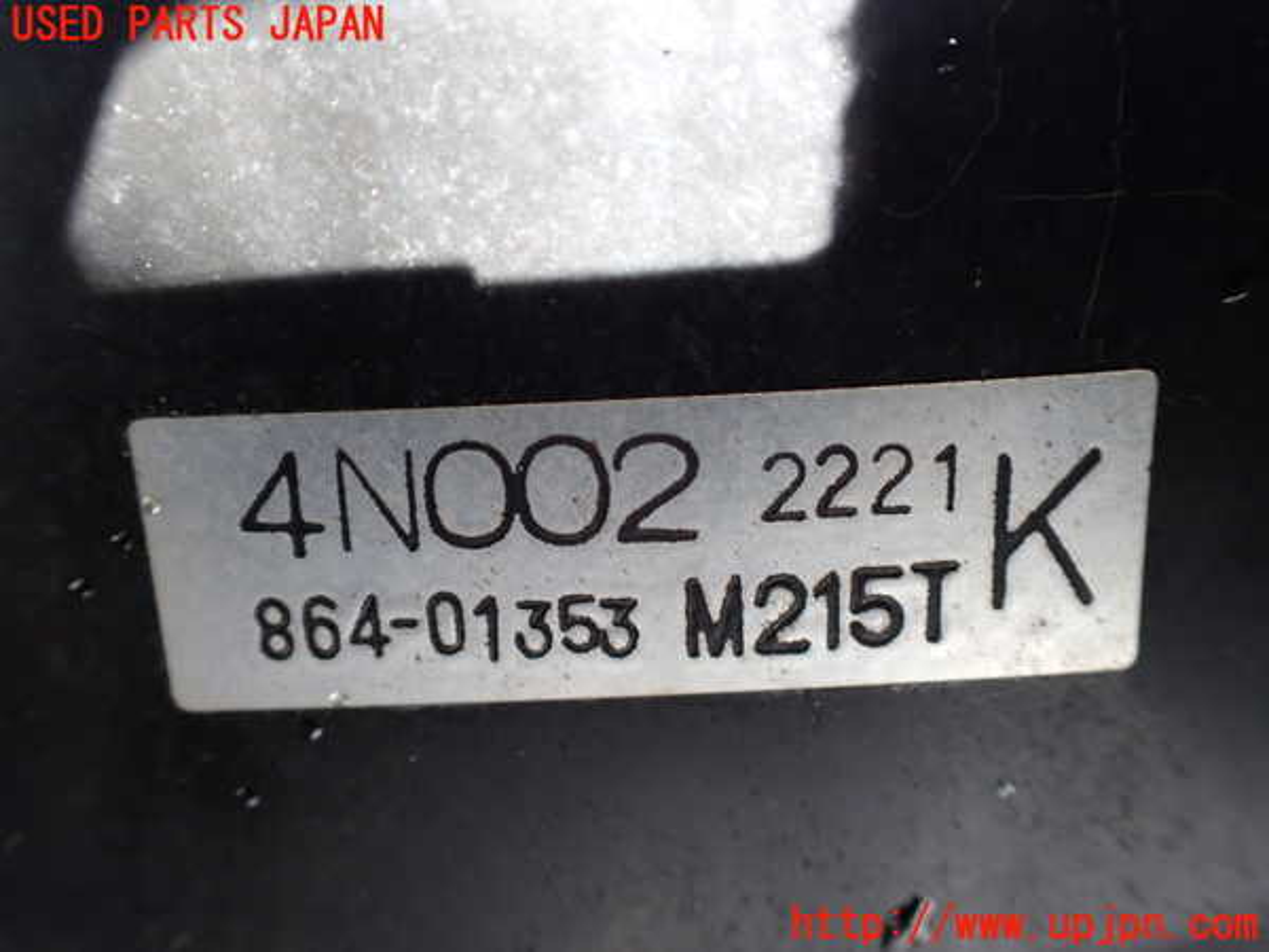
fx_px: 1100
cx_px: 634
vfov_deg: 46.8
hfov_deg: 60.0
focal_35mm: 30
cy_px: 476
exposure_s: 1/125
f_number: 2.3
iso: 250
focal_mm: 5.4
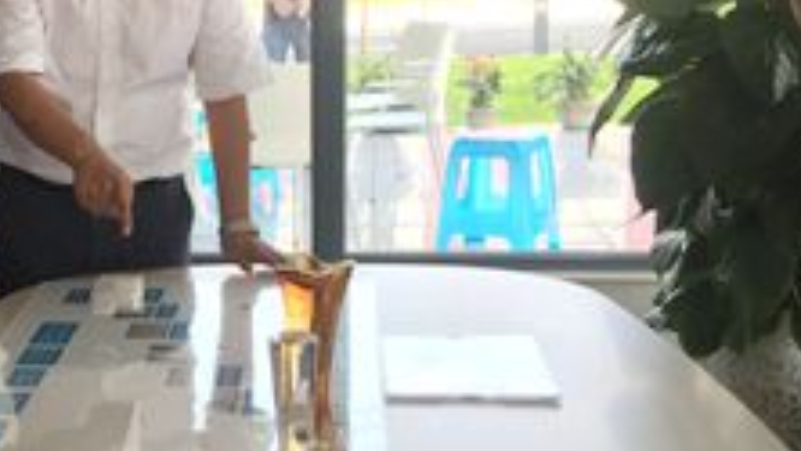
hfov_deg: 27.4
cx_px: -65
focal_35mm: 71
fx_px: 1508
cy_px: 269
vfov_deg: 17.0
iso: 40
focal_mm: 4.15
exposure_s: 1/100
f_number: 2.2
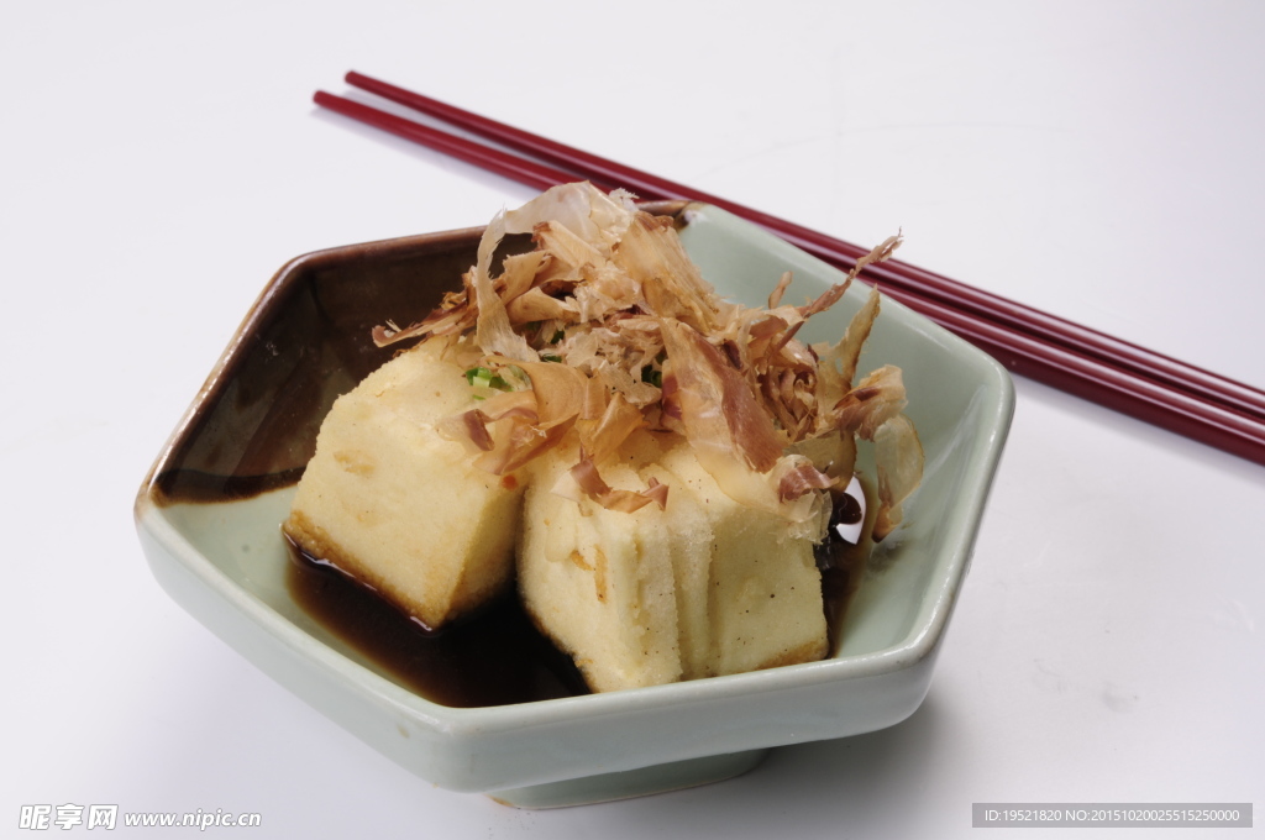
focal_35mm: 90
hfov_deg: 22.6
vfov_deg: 15.1
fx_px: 3158
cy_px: 420
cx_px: 632
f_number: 18
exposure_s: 1/100
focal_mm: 60
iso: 200
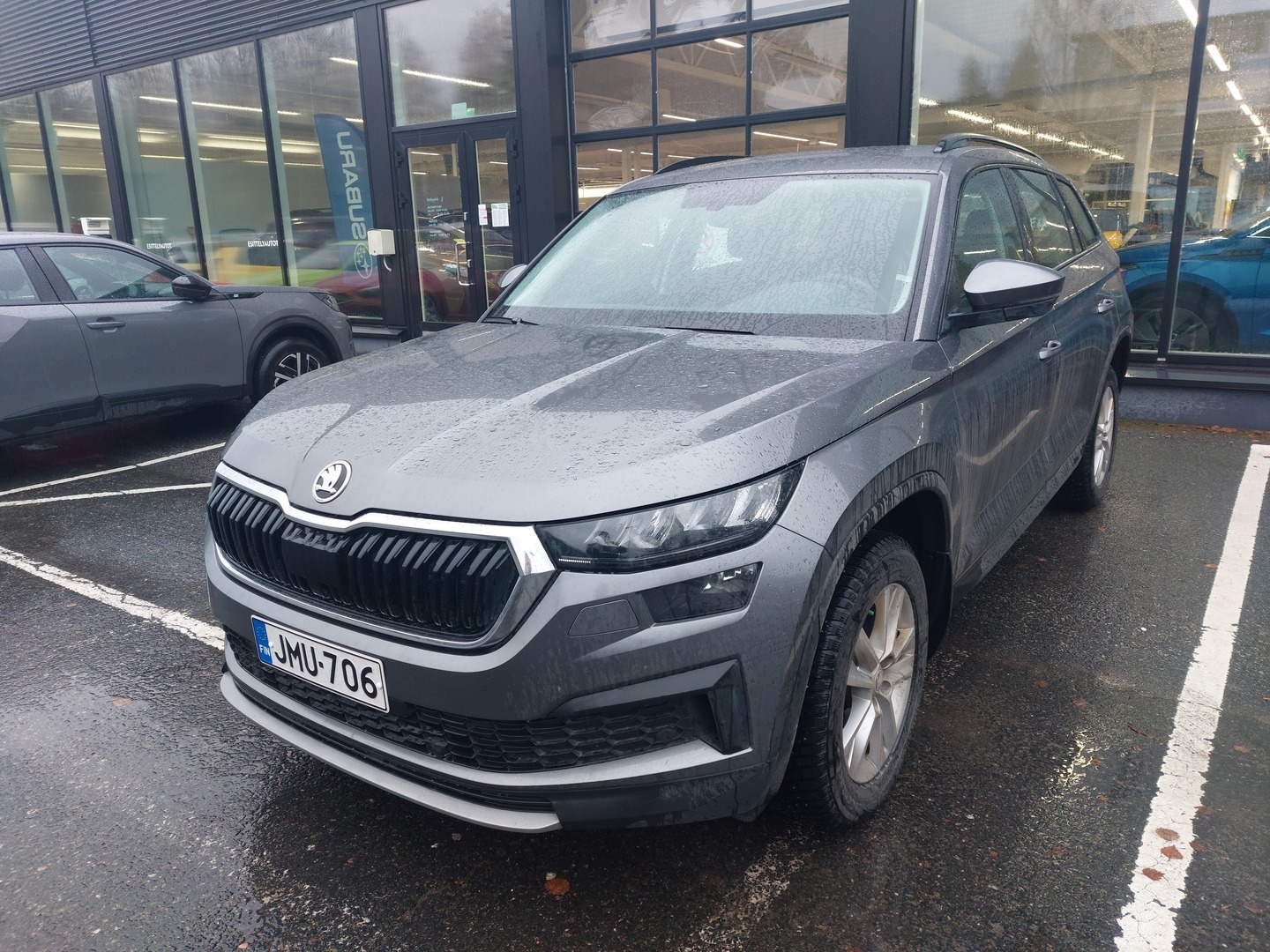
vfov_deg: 56.8
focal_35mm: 24
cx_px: 635
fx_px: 881
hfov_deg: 71.6
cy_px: 476
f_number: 1.8
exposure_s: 1/60
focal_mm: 5.23
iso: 50
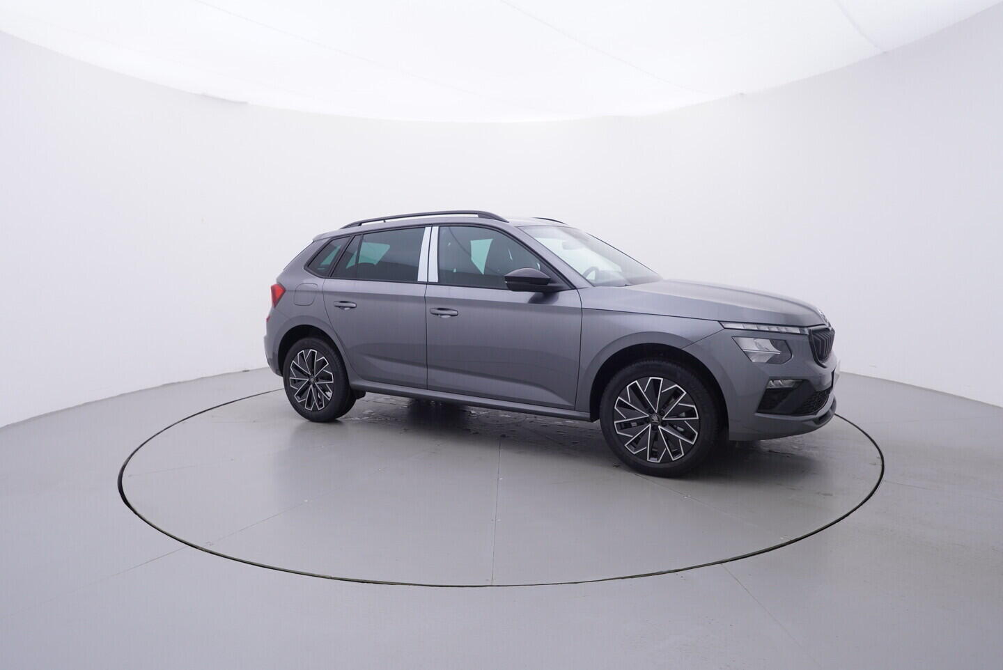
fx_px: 627
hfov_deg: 77.3
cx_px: 502
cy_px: 335
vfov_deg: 56.2
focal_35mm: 22
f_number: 5
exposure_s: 1/80
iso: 200
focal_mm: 15
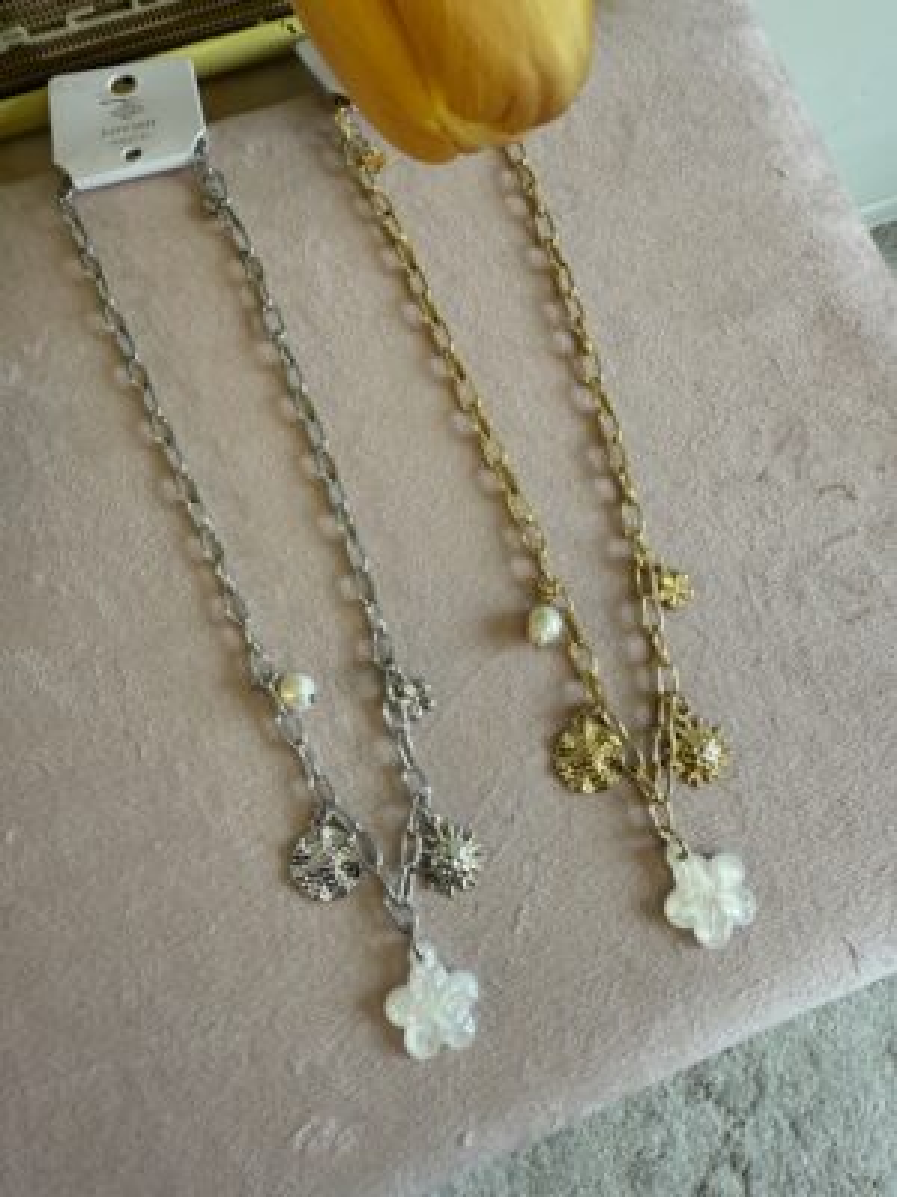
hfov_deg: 56.8
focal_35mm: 24
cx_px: 448
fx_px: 829
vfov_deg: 71.6
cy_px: 598
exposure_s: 1/100
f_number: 2.2
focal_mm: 2.22
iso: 40
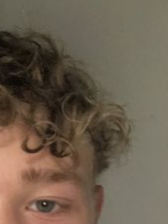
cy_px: 153
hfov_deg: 17.3
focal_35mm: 83
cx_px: -6
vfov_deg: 23.4
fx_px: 538
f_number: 2.2
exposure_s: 1/16
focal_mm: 2.87
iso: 500
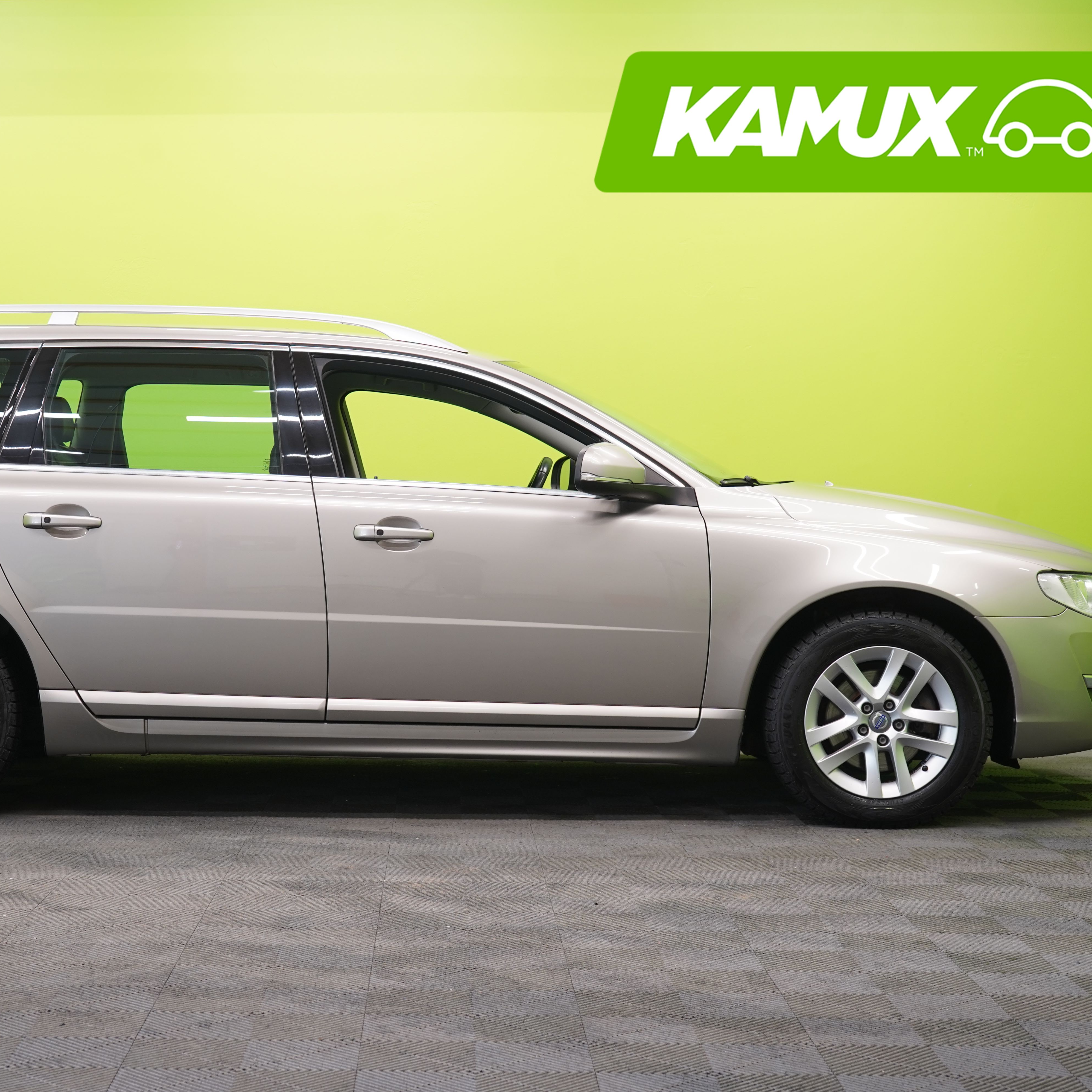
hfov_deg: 28.5
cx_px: 388
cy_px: 546
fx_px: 2141
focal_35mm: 60
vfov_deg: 28.6
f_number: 5.6
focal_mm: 47
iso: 400
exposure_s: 1/25
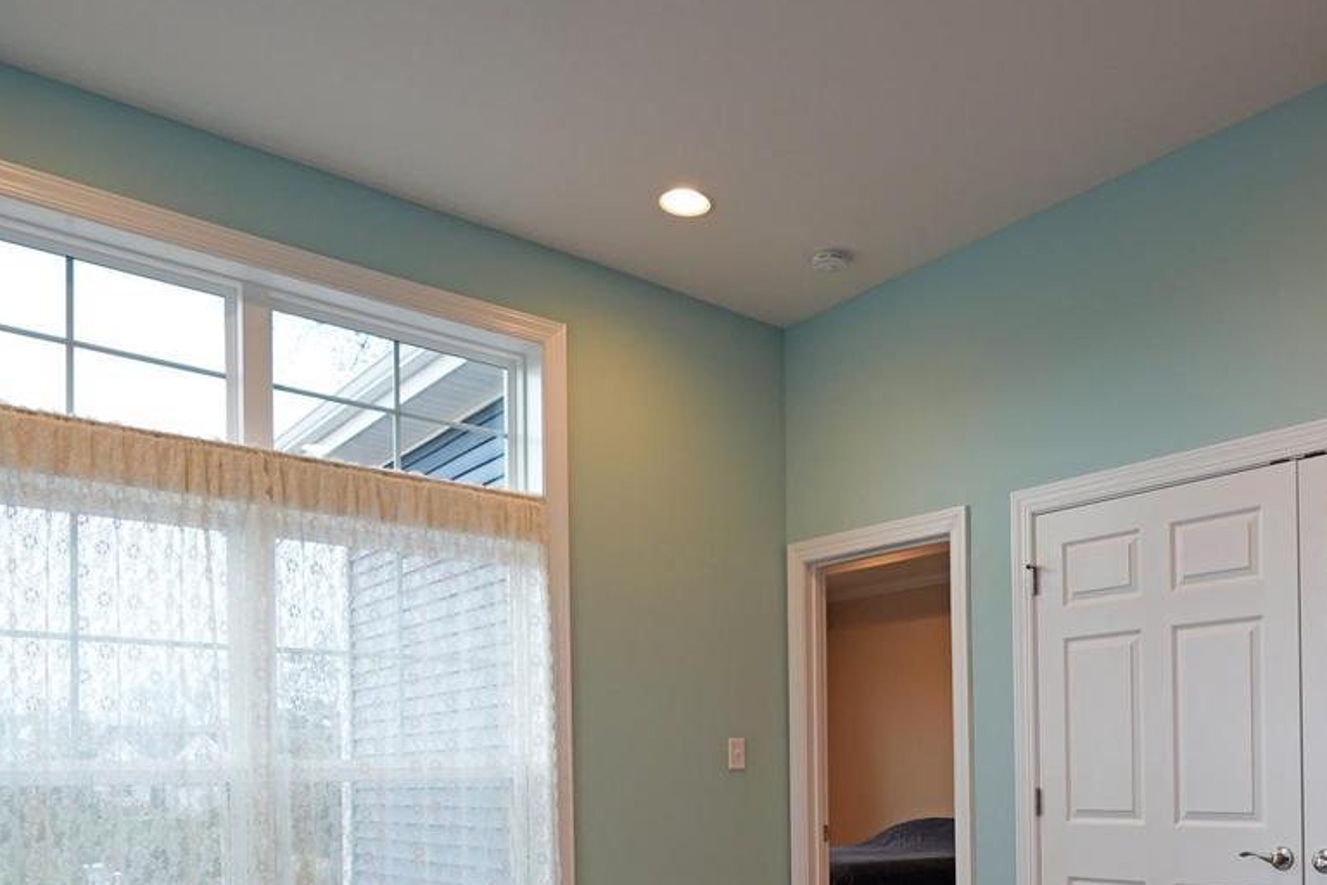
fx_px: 1106
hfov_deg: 60.7
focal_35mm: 30
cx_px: 869
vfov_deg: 40.8
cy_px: 766
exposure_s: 1/160
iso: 640
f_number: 4
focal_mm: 16
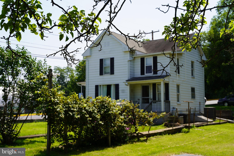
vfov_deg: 27.0
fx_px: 324
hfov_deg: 39.7
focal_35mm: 50
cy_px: 78
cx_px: 117
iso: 100
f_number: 5
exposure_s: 1/400
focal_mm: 49.9
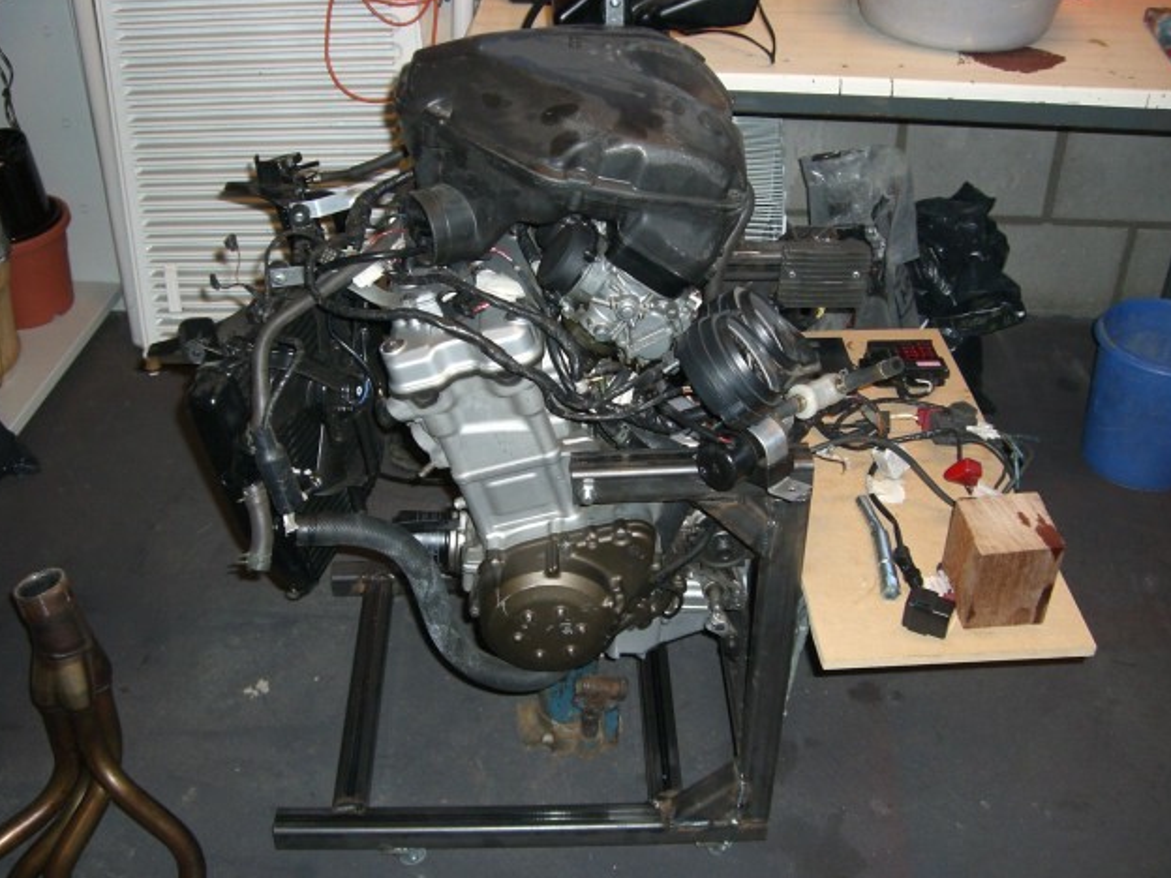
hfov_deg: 47.9
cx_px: 587
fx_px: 1319
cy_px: 443
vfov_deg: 36.8
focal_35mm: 39
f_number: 2.7
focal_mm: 6.2
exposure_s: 1/60
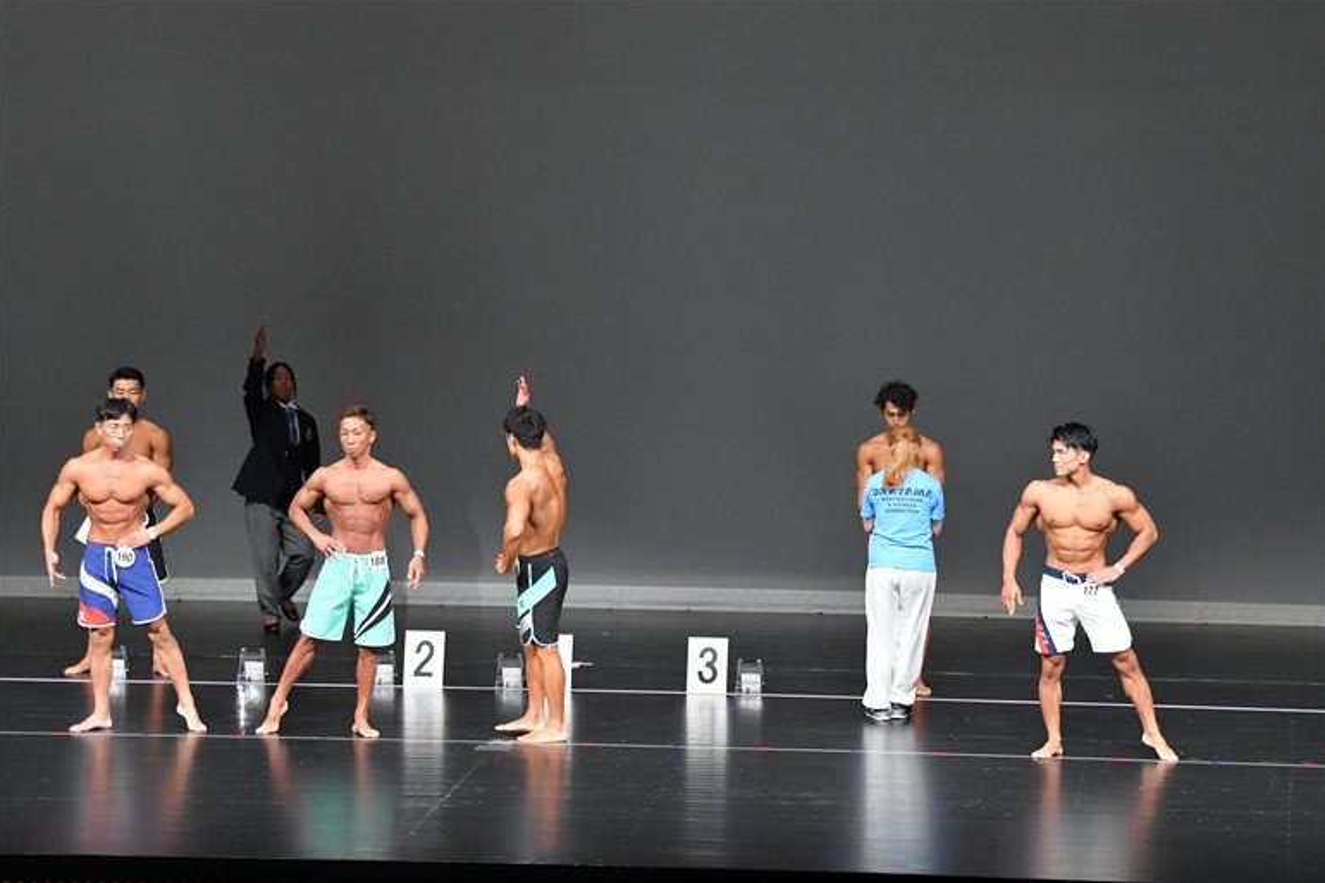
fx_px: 5556
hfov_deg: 13.6
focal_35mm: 151
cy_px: 441
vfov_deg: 9.1
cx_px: 663
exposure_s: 1/400
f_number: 5.6
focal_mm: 100
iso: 5000
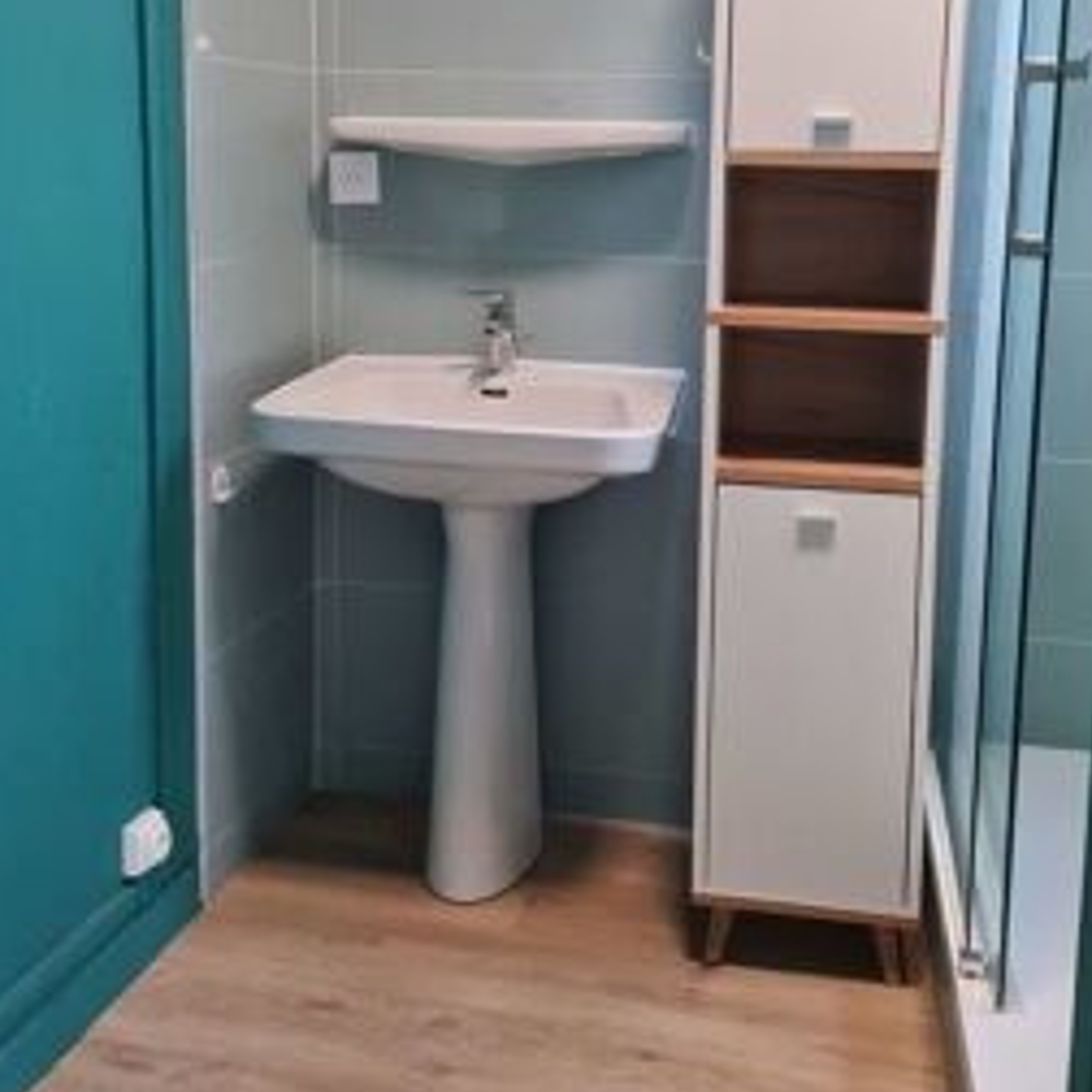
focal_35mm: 39
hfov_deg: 42.8
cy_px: 323
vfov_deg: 42.0
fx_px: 1392
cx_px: 572
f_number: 1.8
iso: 500
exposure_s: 1/33
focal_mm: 5.4
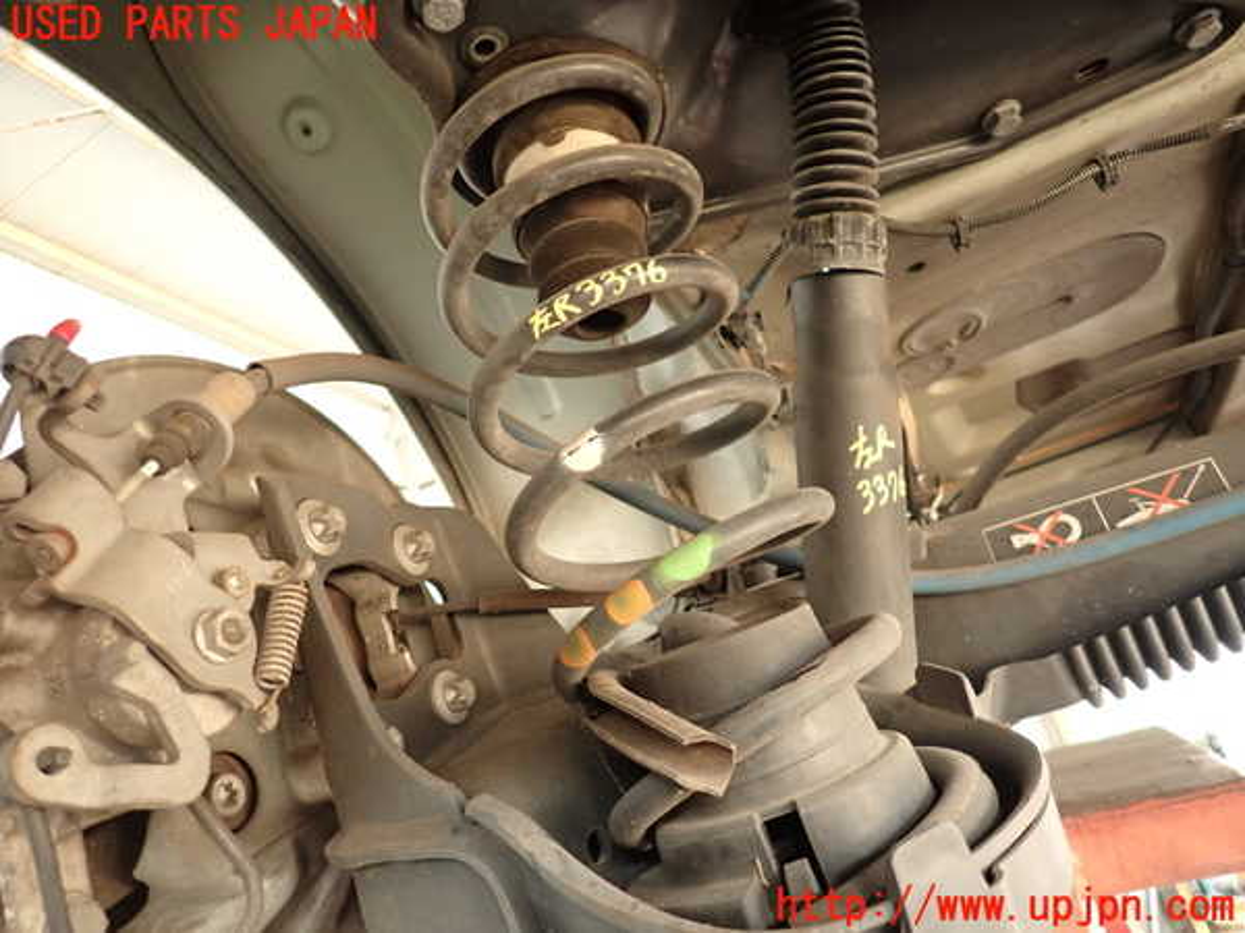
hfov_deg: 69.4
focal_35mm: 25
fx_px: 899
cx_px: 622
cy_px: 466
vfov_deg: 54.9
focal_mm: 4.5
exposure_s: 1/30
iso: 250
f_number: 2
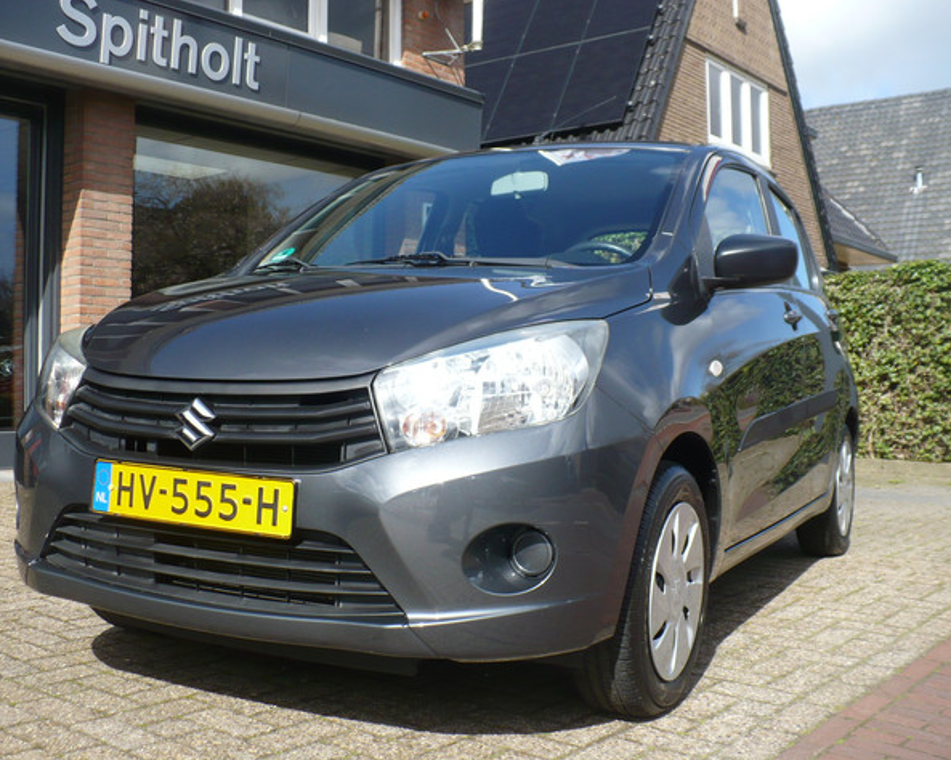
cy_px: 377
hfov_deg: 46.8
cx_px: 449
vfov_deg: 38.2
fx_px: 1097
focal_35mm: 39
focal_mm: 6.1
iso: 100
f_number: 2.8
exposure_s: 1/1000
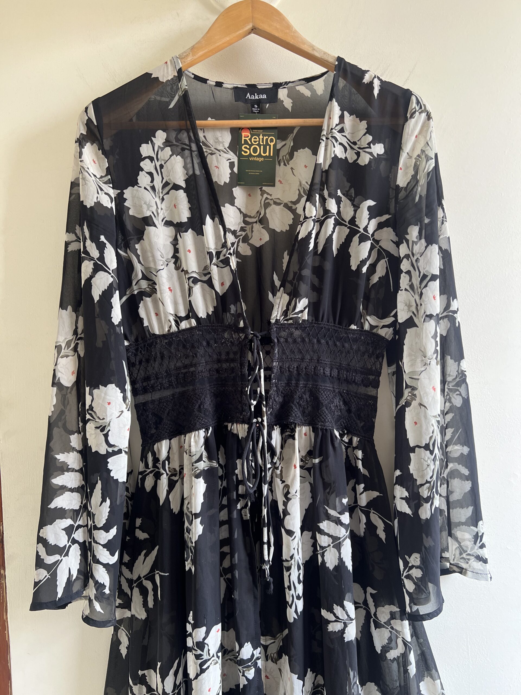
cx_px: 260
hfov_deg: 53.1
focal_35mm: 26
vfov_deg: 67.3
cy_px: 348
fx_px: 522
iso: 100
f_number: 1.5
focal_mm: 5.7
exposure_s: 1/121
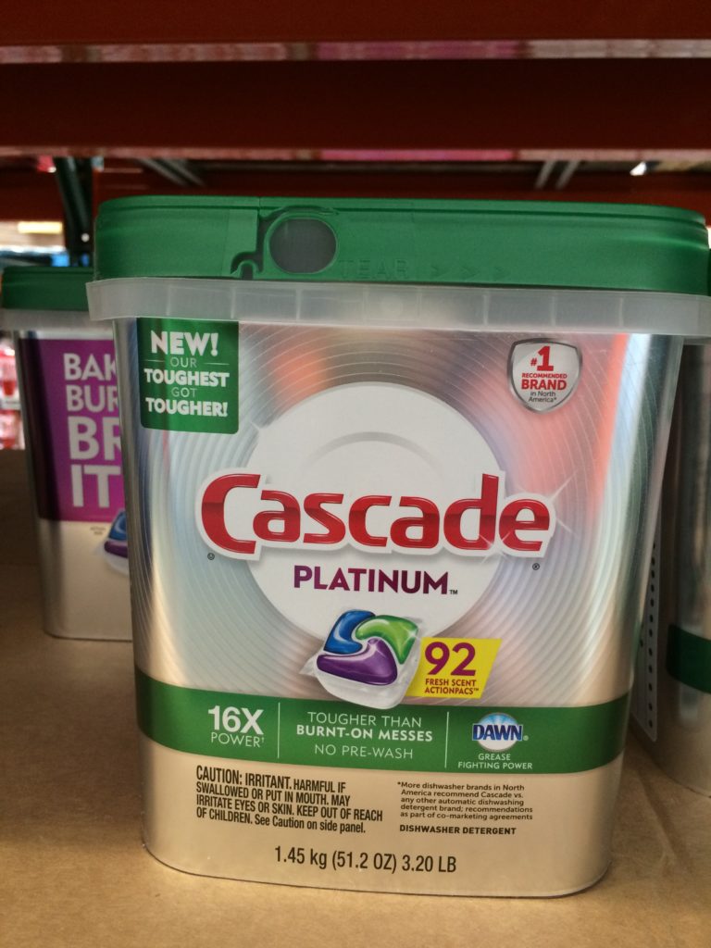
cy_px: 474
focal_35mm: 29
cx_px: 356
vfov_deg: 61.7
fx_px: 794
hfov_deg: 48.2
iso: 200
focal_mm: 4.15
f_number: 2.2
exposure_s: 1/30
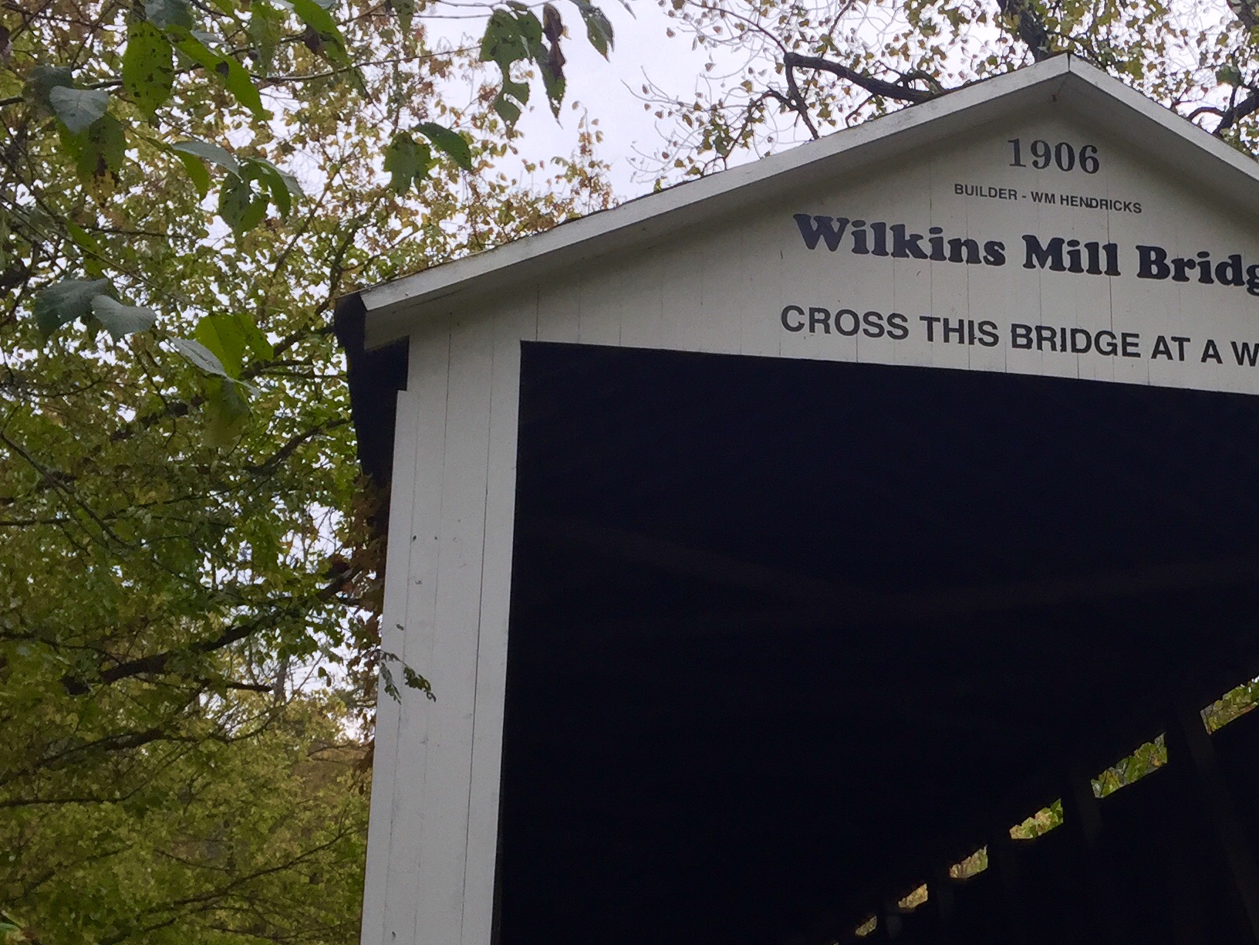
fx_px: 2109
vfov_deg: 25.1
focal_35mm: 58
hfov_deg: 31.6
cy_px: 638
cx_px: 1150
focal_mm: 4.15
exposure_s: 1/120
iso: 50
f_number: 2.2
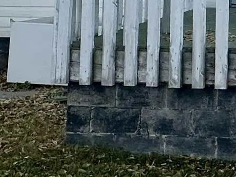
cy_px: -84
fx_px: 607
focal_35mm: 89
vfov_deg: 15.4
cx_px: 409
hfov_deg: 18.1
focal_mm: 2.22
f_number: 2.2
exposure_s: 1/888
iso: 50
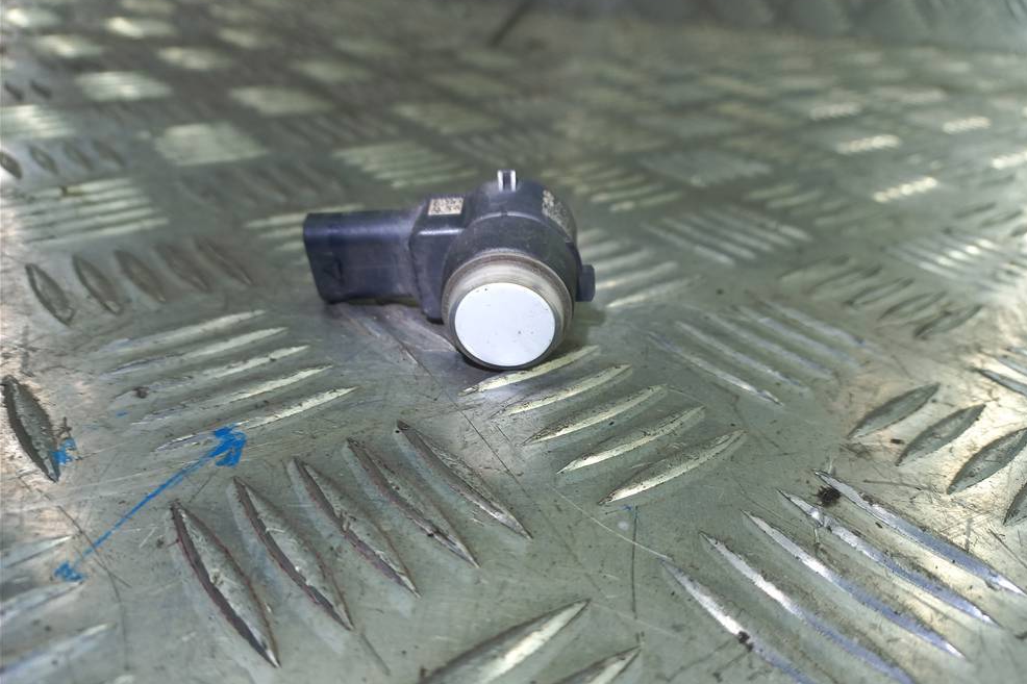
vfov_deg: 47.8
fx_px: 770
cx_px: 532
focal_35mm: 27
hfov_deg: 67.4
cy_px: 385
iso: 40
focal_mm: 4.6
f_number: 1.8
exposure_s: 1/50
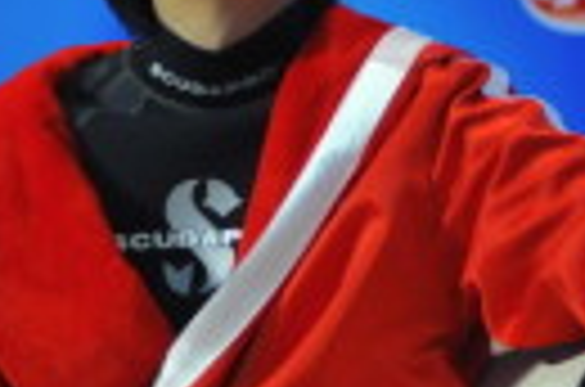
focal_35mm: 405
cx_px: 104
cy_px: 65
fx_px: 6565
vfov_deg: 3.4
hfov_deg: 5.1
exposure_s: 1/1250
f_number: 2.8
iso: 3200
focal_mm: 105
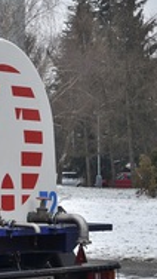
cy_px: 214
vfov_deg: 10.4
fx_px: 1529
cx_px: -196
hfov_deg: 5.7
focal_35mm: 207
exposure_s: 1/250
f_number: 8
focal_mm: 46
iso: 200
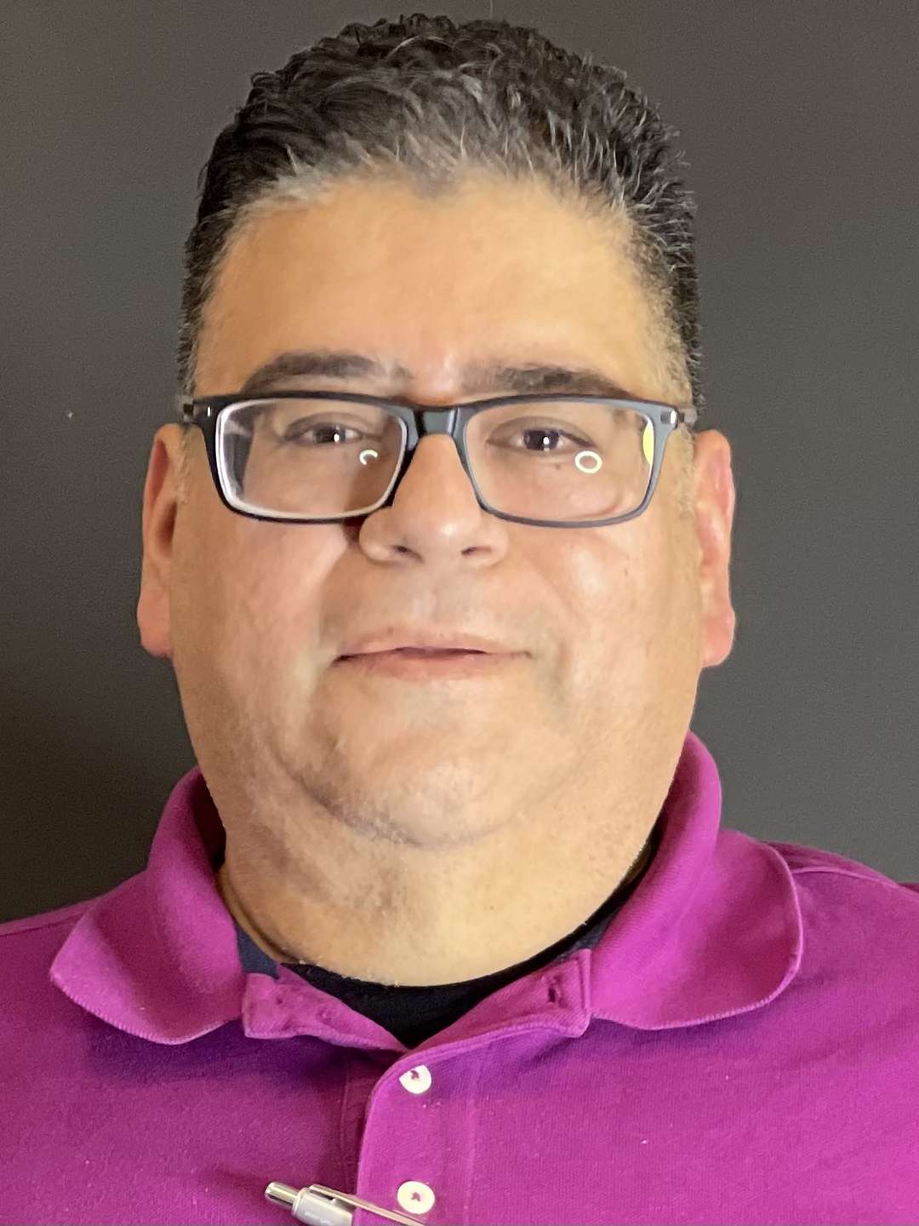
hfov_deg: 22.9
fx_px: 2265
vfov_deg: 30.3
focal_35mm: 64
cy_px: 613
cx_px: 460
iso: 250
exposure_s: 1/40
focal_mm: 7.5
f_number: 2.2
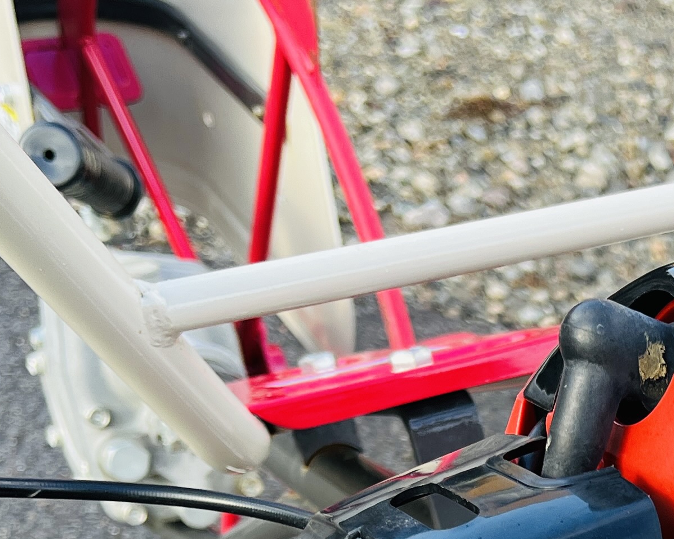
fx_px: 1695
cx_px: 780
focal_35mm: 85
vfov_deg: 16.7
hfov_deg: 21.1
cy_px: 766
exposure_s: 1/366
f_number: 1.6
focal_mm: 5.1
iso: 50
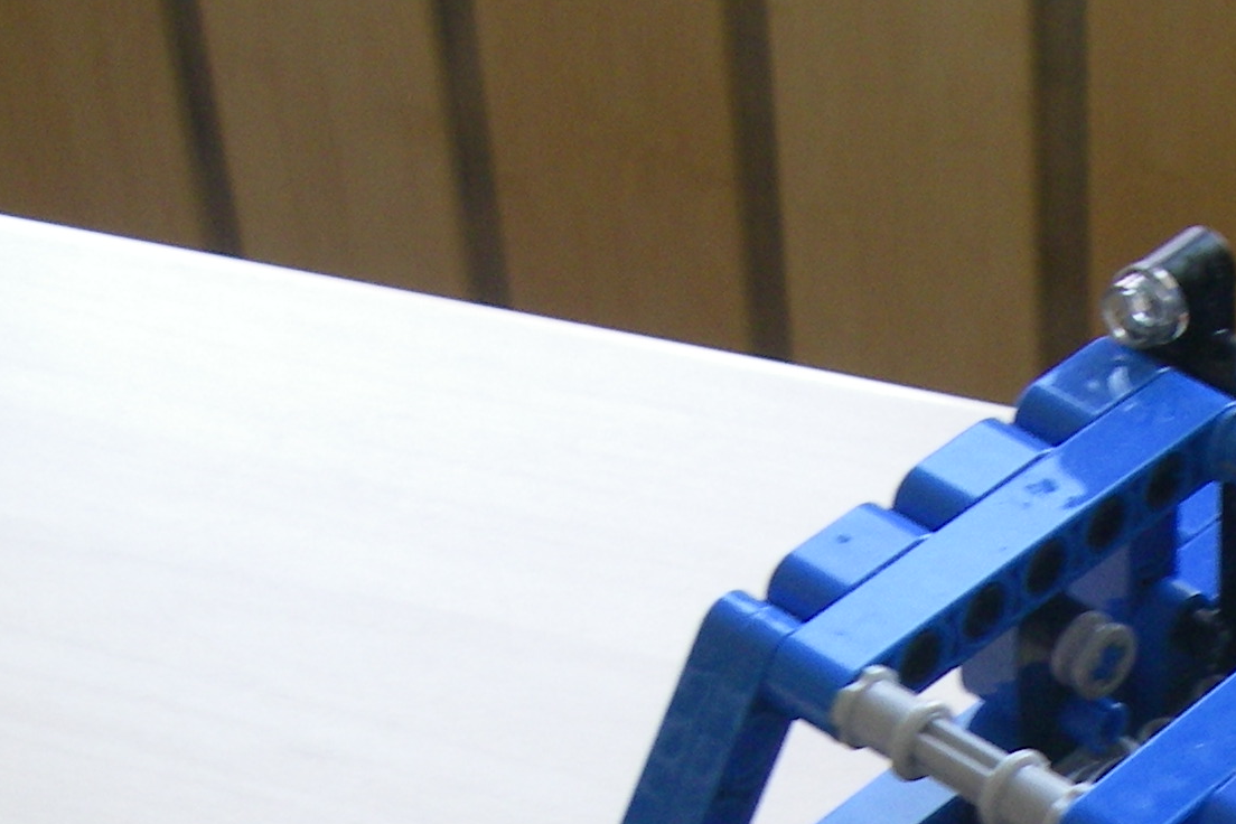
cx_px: 1124
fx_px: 3776
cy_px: 1088
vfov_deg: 12.1
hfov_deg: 18.3
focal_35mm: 110
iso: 125
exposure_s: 1/50
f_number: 3.3
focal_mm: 6.3
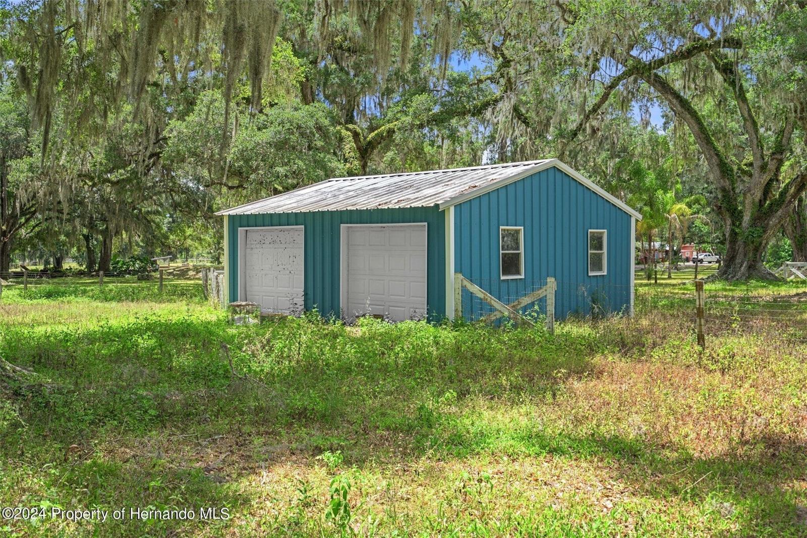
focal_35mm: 35
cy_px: 269
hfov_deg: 54.4
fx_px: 784
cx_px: 404
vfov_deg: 37.8
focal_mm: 35
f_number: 8
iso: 400
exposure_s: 1/250
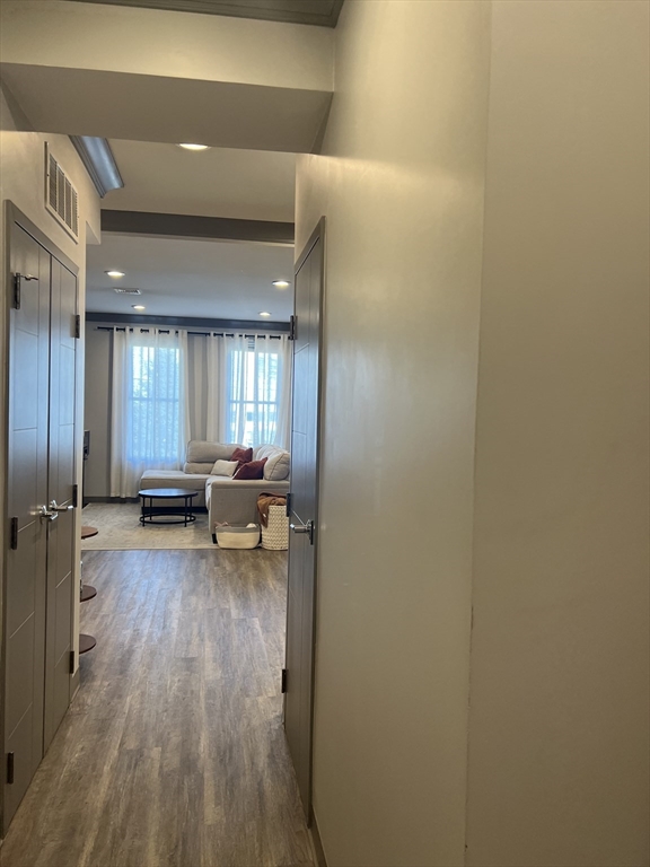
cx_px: 325
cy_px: 434
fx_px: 651
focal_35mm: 26
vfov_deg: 67.3
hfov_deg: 53.1
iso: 125
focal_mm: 5.7
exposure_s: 1/120
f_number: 1.5
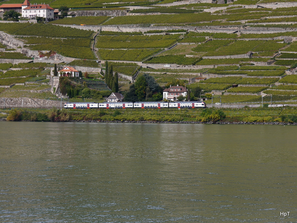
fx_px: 1184
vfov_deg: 10.7
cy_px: 112
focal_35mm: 138
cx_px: 148
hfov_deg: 14.3
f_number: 7.1
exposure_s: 1/400
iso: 160
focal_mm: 69
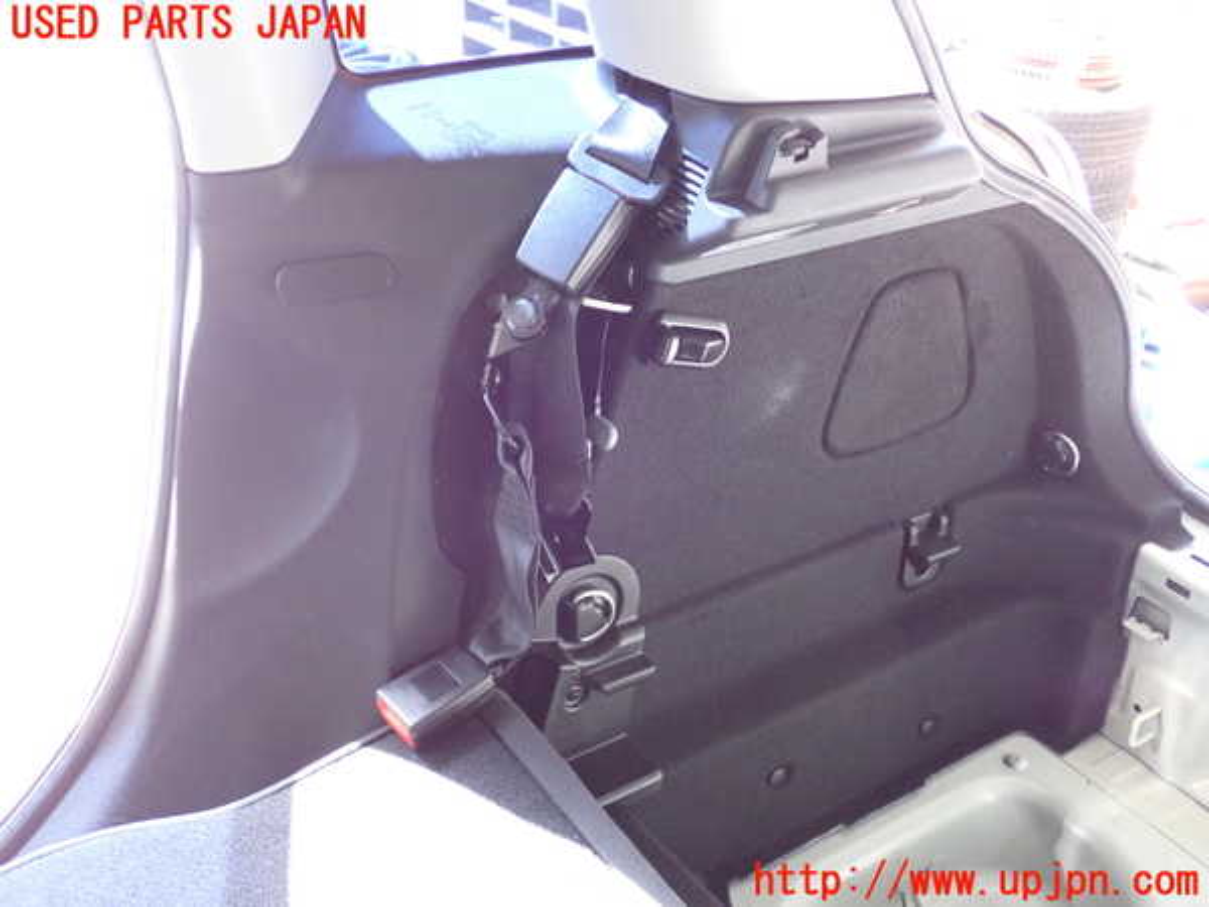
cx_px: 604
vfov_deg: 37.7
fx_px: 1327
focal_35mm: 38
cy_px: 454
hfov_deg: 49.0
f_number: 2.7
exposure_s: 1/125
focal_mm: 6.83
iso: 1000
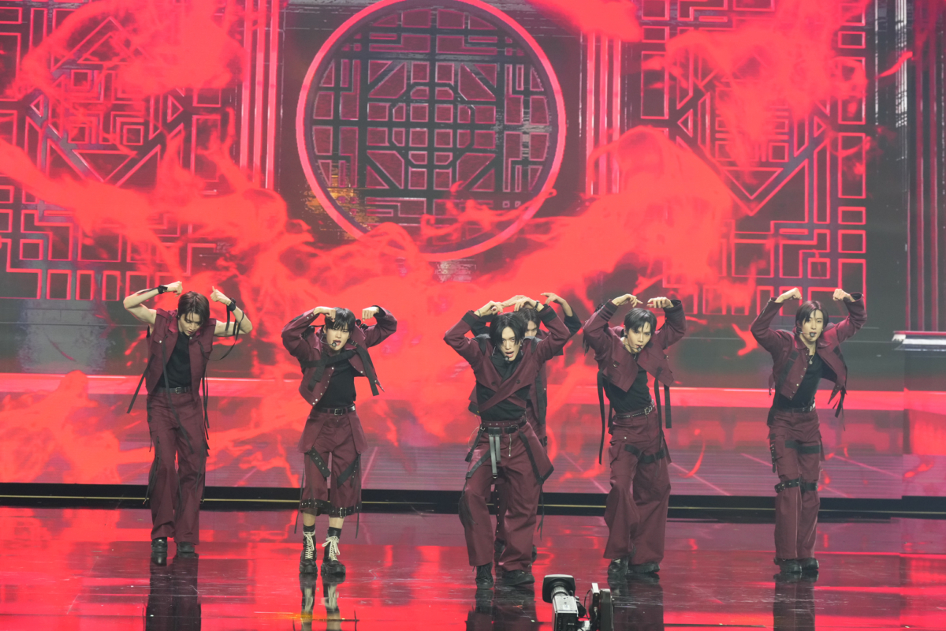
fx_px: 2890
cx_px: 473
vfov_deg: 12.5
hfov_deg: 18.6
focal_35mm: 110
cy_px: 316
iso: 3200
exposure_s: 1/320
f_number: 4.5
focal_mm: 110
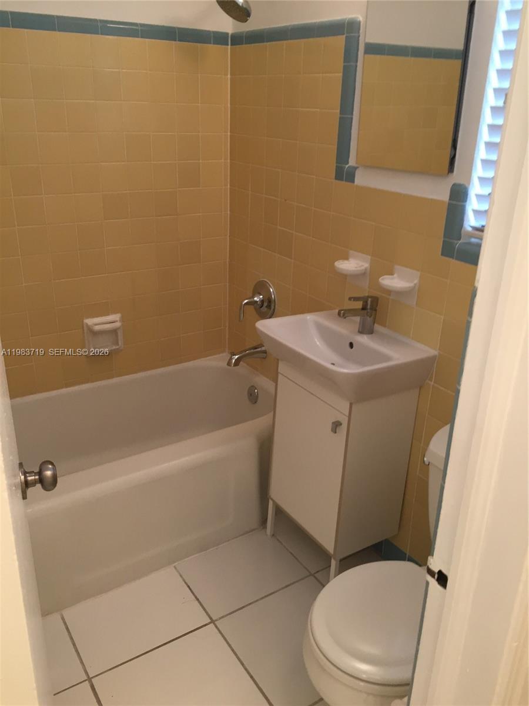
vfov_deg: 61.7
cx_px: 264
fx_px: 591
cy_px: 353
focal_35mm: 29
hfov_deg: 48.2
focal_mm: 4.15
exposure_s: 1/30
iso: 64
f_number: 2.2
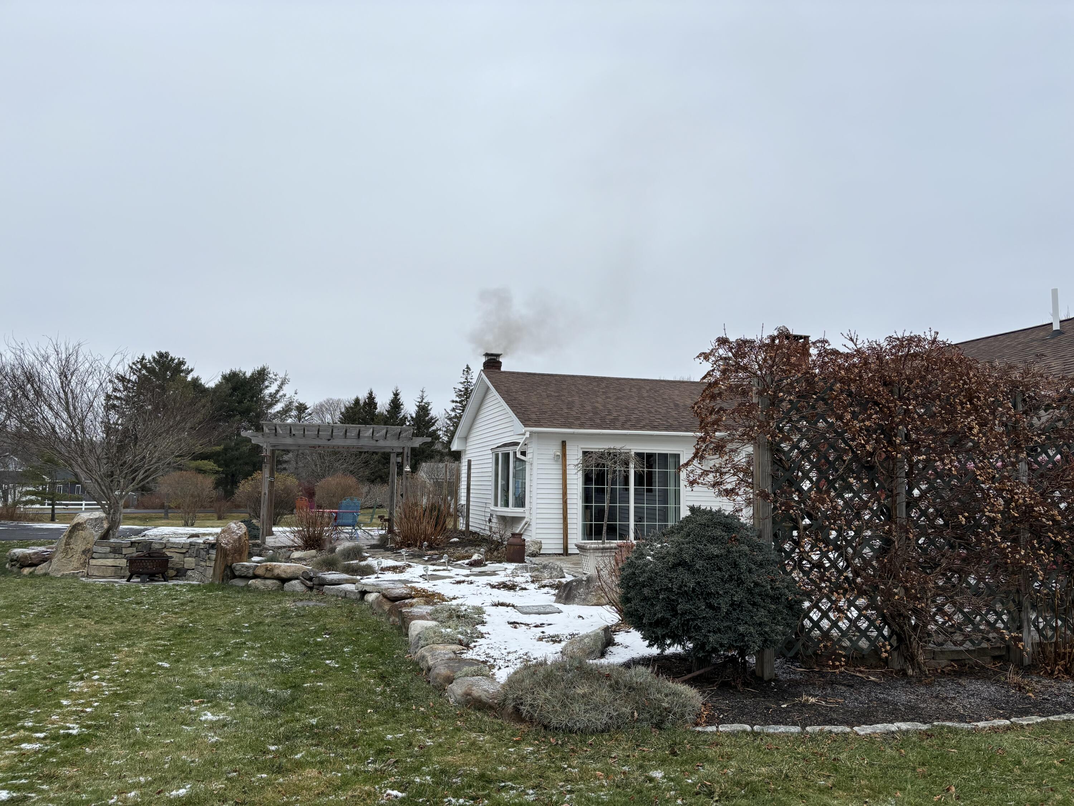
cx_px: 537
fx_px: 807
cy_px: 403
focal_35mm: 26
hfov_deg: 67.3
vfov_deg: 53.1
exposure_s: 1/887
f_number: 1.6
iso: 50
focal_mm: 5.96
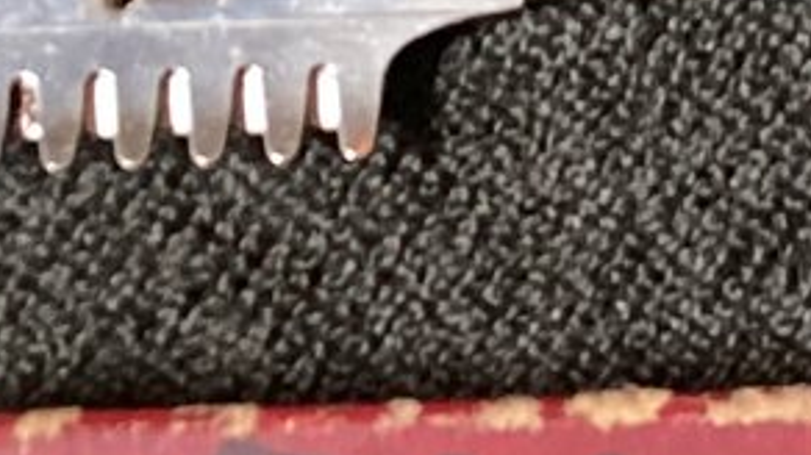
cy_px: 85
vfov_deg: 6.9
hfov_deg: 11.8
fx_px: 3762
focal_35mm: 175
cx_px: 1218
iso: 400
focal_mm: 3.3
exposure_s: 1/40
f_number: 2.4
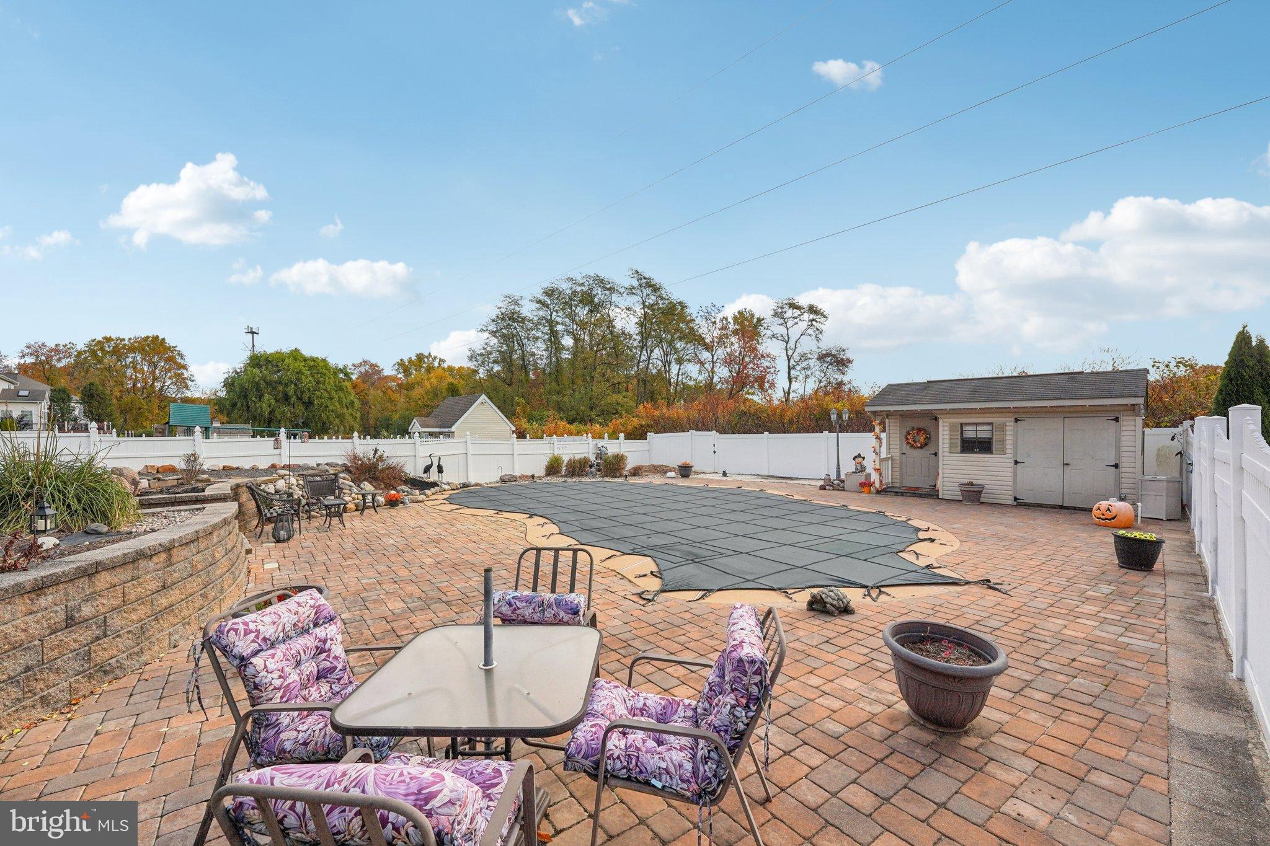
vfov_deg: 81.2
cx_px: 635
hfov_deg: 104.3
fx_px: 494
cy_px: 423
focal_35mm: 14
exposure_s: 1/2000
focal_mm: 14
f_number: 8
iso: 500
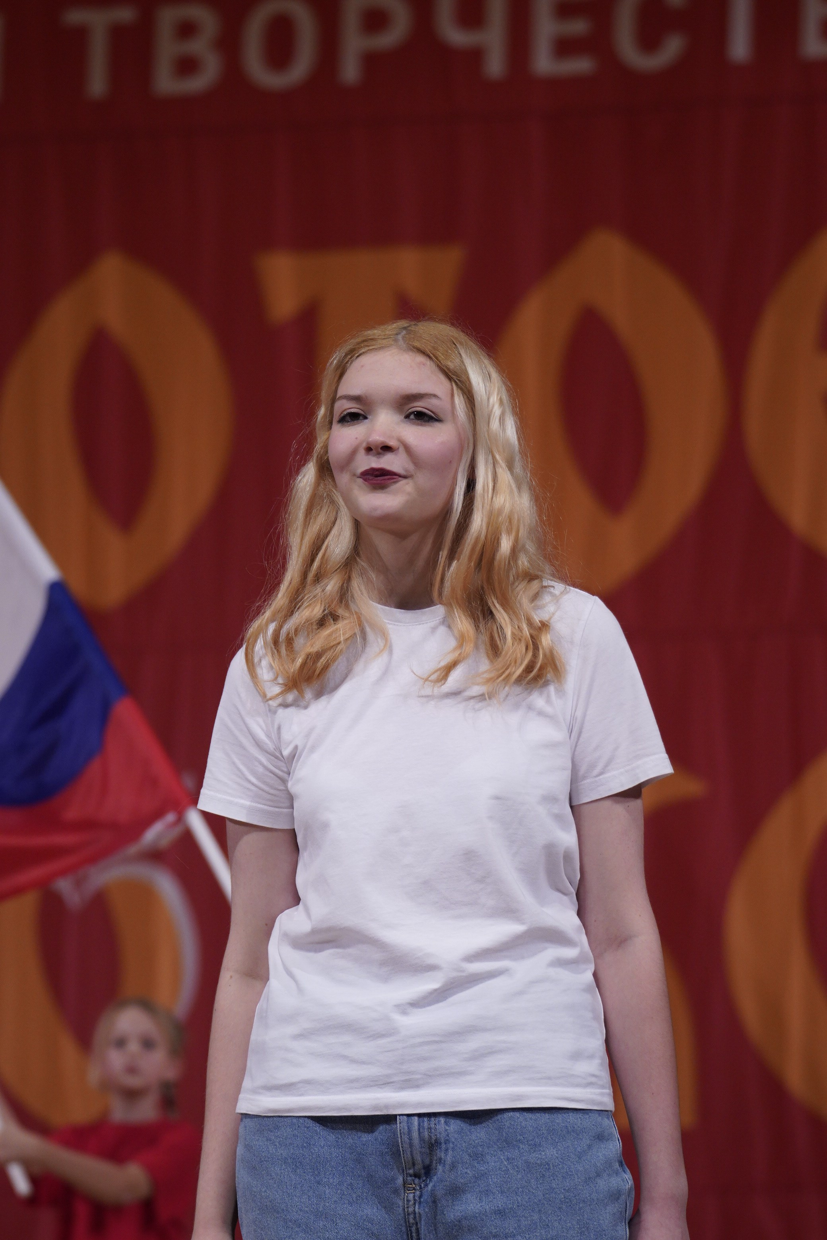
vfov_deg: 15.8
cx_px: 414
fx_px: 4479
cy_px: 620
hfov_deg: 10.5
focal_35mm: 130
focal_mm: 87
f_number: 3.2
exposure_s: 1/400
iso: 1000
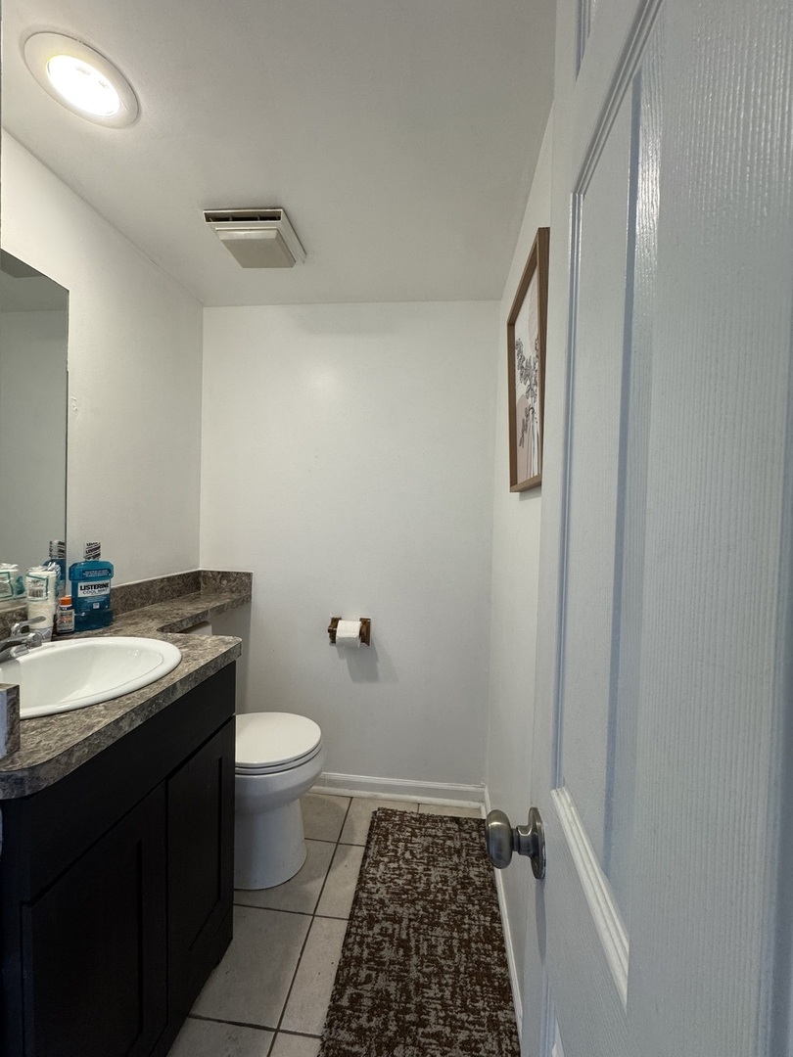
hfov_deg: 85.7
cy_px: 528
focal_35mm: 14
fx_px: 428
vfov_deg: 102.1
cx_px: 396
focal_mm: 2.22
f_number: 2.2
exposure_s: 1/120
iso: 160
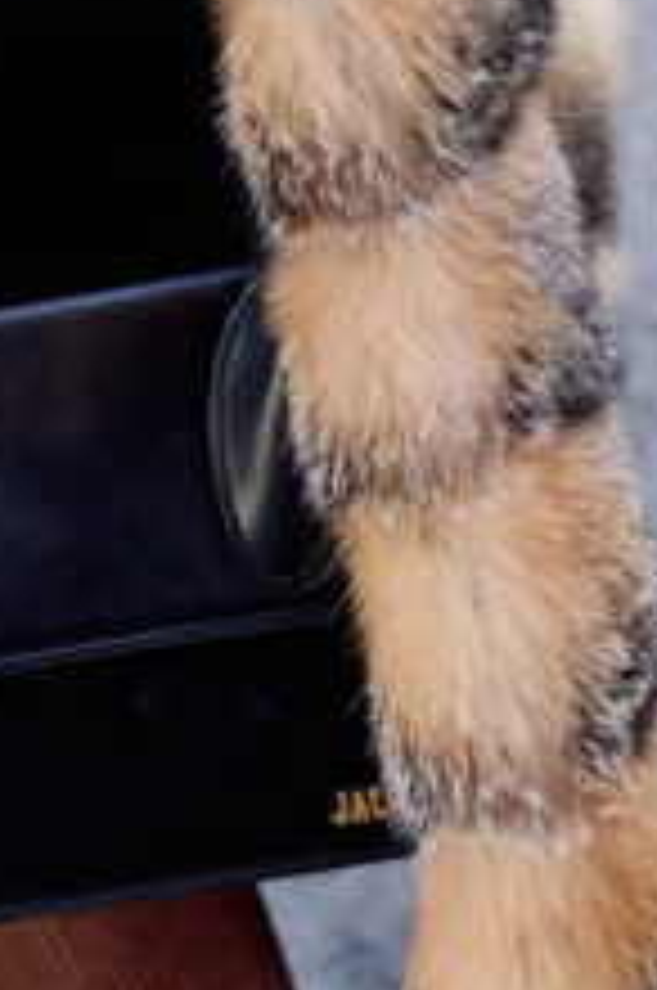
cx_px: -288
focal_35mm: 103
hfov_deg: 12.7
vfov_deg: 18.7
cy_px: -238
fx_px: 2828
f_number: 5
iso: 3200
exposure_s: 1/200
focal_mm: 35
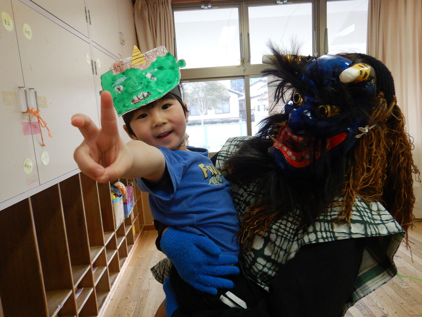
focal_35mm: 24
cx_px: 211
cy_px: 158
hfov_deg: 71.6
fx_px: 293
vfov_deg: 56.8
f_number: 2.8
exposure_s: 1/50
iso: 125
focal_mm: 4.3
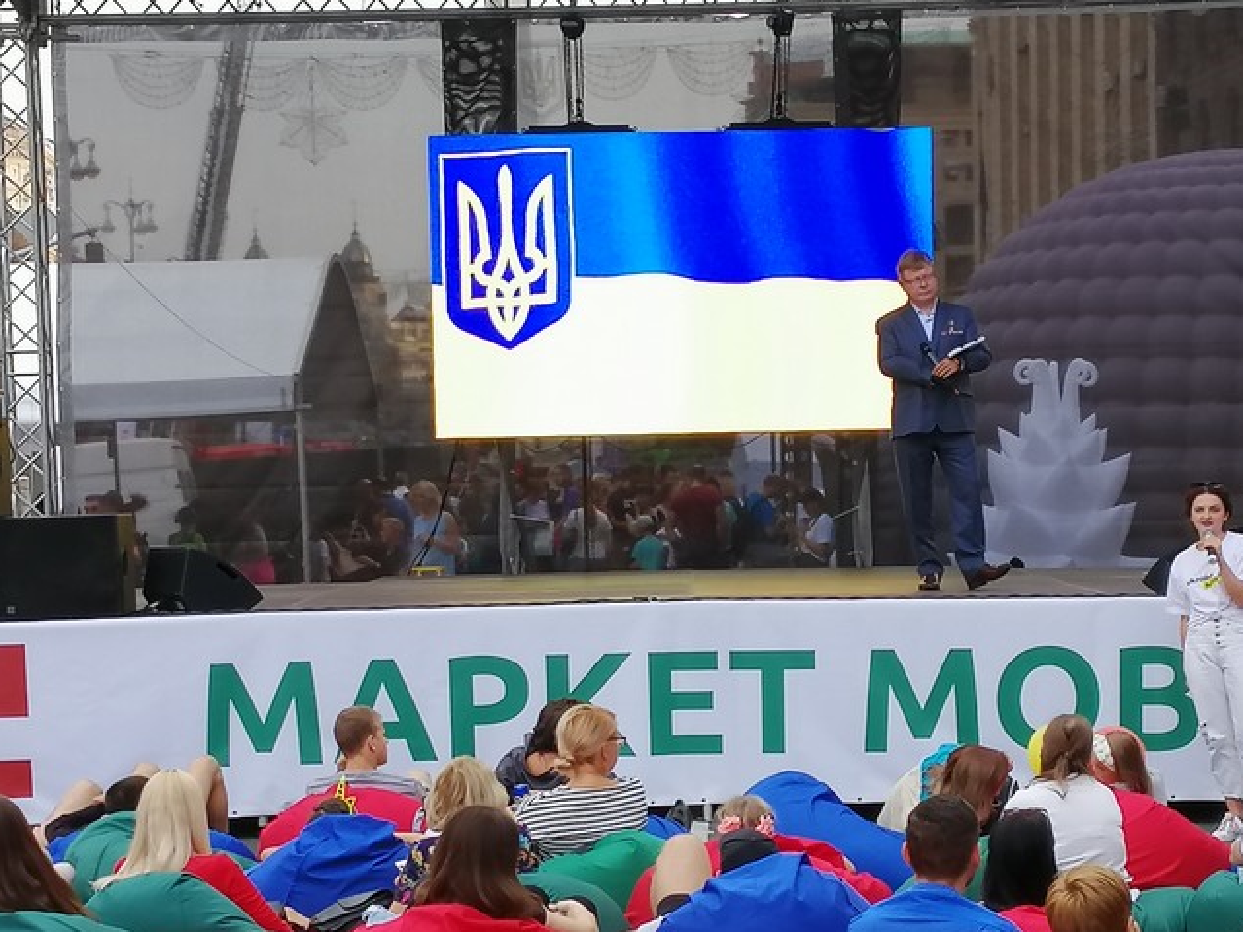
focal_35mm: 93
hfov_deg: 21.1
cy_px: 607
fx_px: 3339
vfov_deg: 15.9
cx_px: 710
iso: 80
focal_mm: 3.81
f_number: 2.2
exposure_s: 1/100
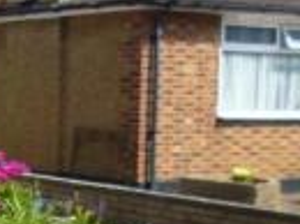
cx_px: -280
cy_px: 133
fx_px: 934
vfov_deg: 13.7
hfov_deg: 15.1
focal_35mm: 108
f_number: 2.5
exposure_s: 1/1300
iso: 100
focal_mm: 4.3
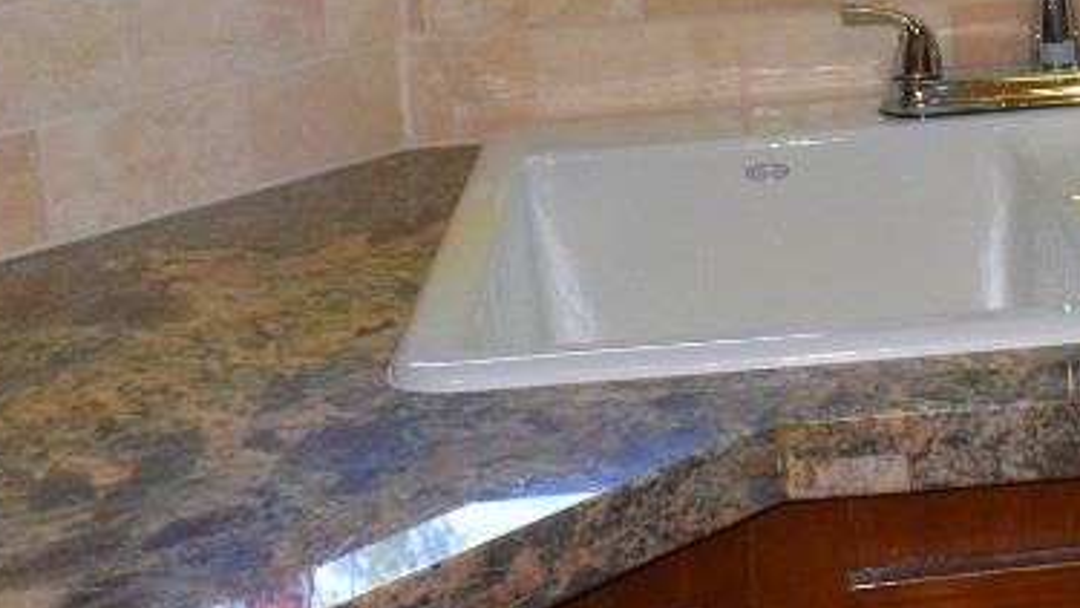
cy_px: -124
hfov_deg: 23.3
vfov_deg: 13.5
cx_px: 1109
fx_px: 2492
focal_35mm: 87
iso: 400
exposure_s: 1/125
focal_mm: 18
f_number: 5.6
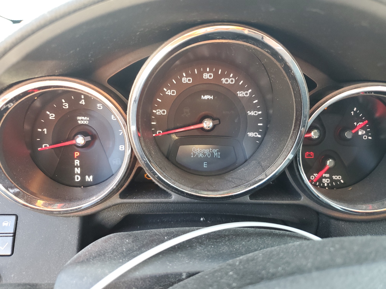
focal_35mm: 26
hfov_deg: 67.3
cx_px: 193
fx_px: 290
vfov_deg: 53.1
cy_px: 144
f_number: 1.5
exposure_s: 1/60.2
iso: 93
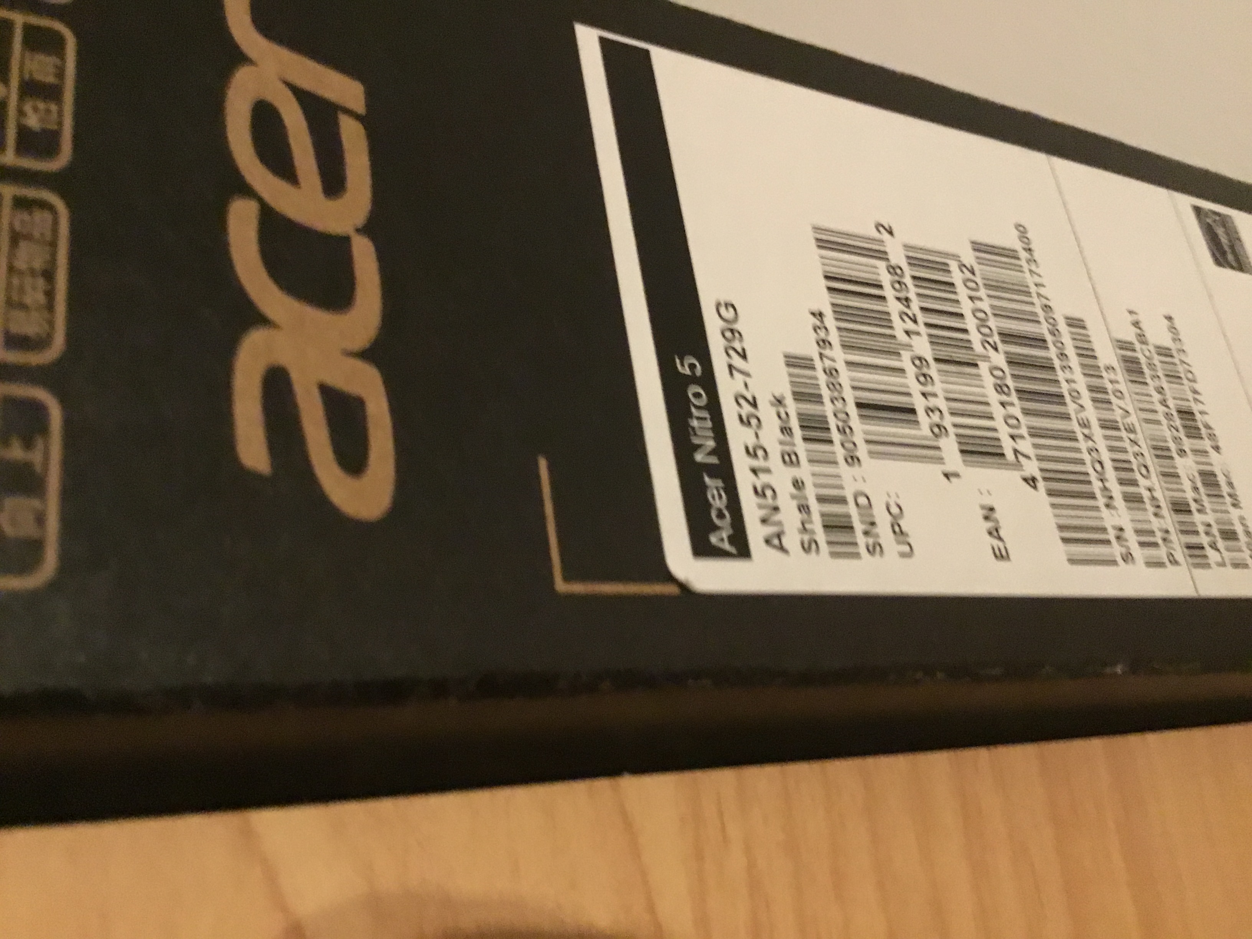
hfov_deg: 58.4
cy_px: 470
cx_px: 626
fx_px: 1121
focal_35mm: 31
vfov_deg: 45.4
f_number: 2.4
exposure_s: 1/17
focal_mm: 3.3
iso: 640
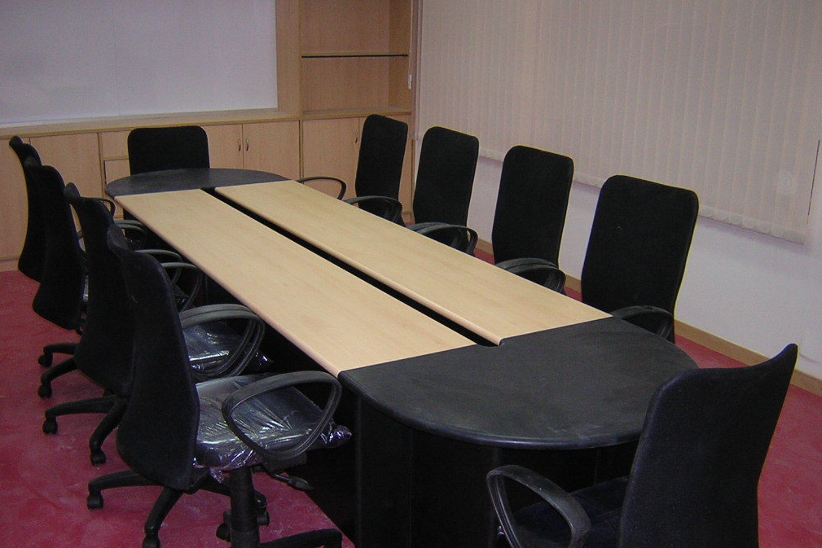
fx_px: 868
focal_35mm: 38
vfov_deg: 35.0
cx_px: 413
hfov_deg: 50.7
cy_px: 299
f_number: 2.6
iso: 202
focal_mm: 4.7
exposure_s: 1/60.1
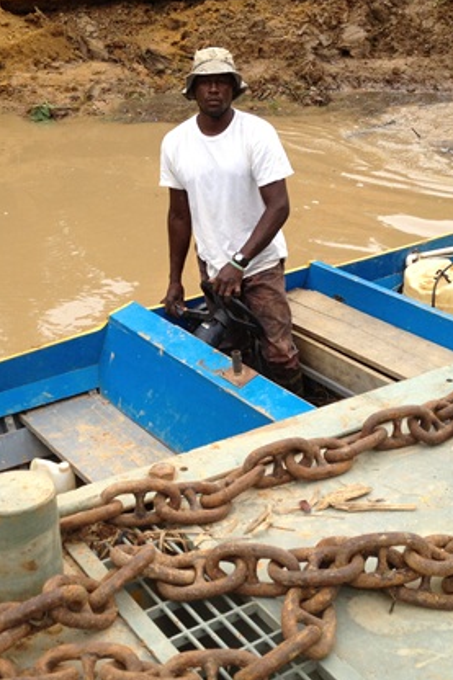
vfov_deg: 35.6
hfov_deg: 24.2
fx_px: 1058
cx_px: 206
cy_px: 376
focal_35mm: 56
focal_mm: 4.28
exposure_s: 1/468
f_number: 2.4
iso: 64
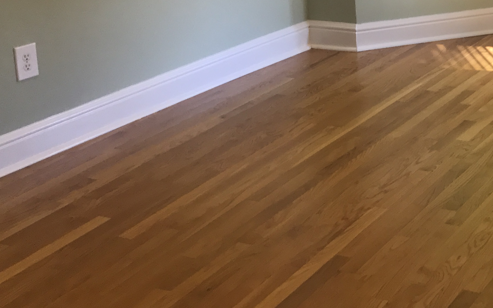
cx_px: 530
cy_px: -37
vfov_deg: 17.7
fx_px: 954
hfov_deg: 26.8
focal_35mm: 71
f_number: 1.8
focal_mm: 3.99
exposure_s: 1/60
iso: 25
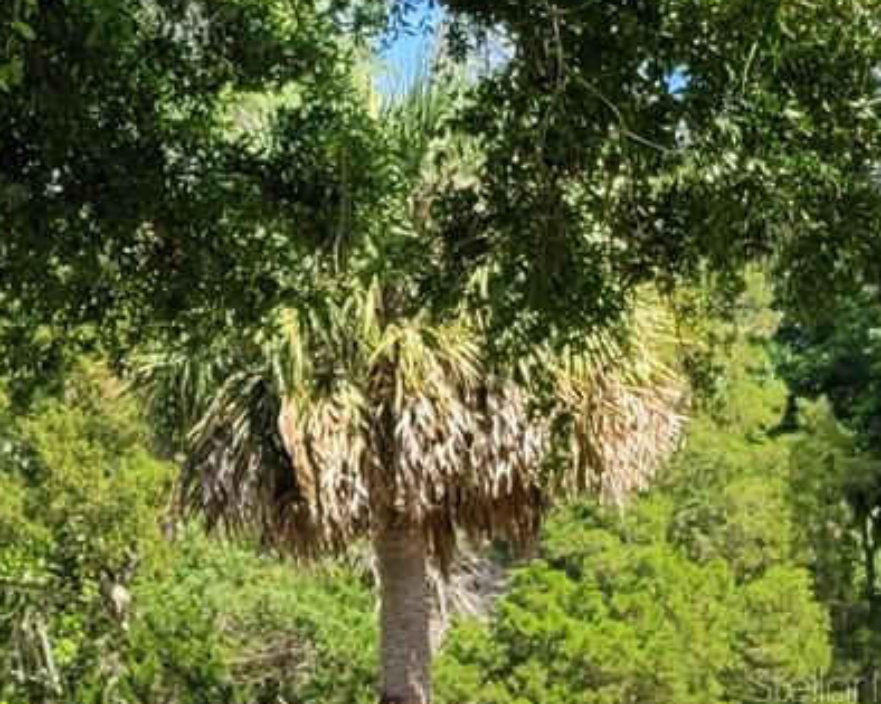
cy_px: 684
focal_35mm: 103
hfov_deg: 15.3
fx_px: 2685
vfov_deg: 14.7
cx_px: -830
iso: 40
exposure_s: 1/960
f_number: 1.8
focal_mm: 5.4
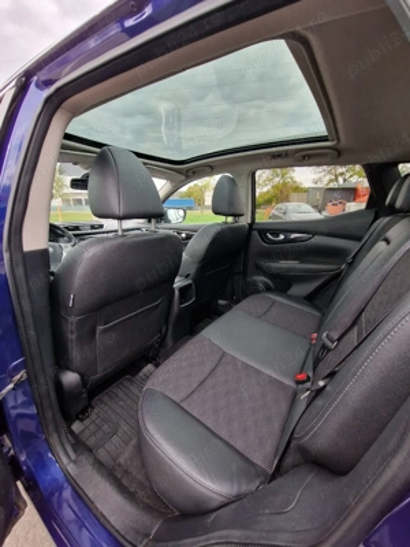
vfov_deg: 106.2
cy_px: 274
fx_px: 205
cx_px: 205
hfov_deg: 89.9
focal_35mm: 13
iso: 320
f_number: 2.2
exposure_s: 1/33
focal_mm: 2.2
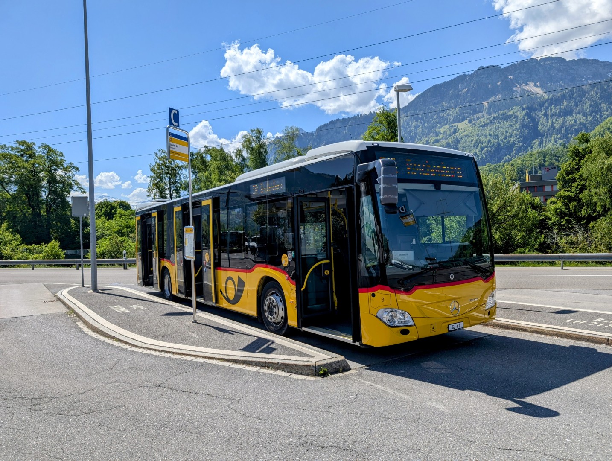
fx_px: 425
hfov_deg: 71.5
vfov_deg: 56.9
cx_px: 306
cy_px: 230
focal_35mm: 24
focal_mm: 6.9
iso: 21
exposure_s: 1/1783
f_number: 1.68
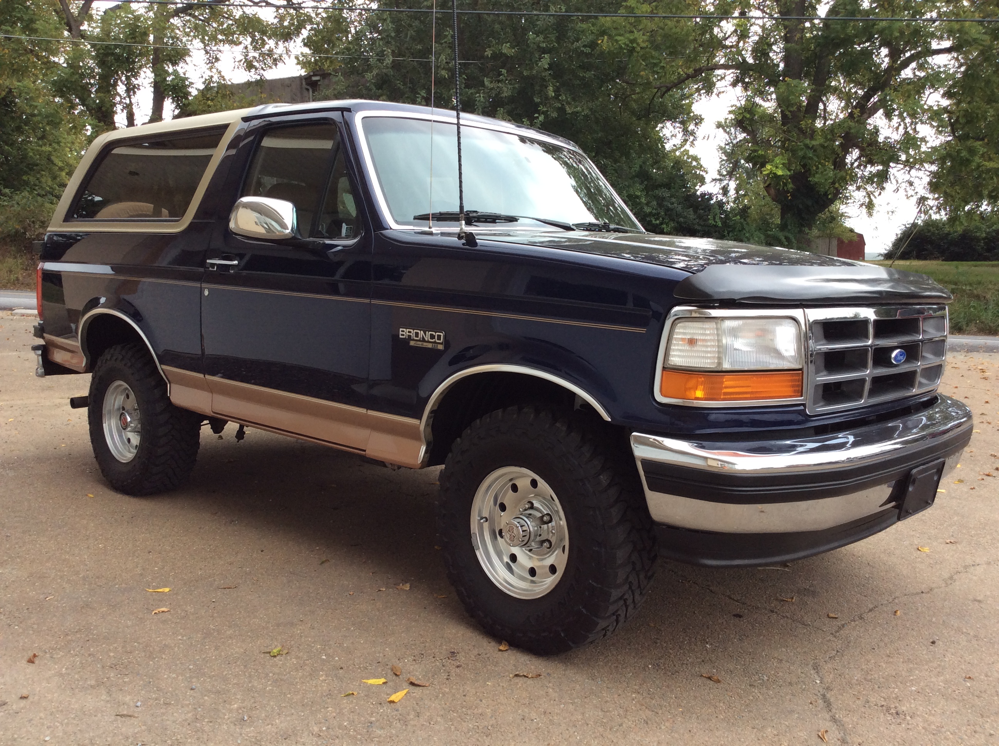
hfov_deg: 56.9
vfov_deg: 44.1
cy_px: 373
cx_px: 500
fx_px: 922
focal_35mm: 32
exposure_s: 1/145
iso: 32
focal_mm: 3.3
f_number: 2.4
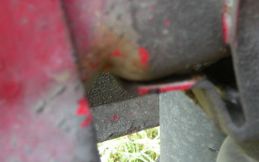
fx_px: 501
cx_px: 233
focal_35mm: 71
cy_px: 71
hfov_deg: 27.9
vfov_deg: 18.4
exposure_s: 1/19
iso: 64
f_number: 2.8
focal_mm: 5.7
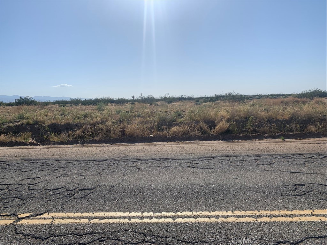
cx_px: 164
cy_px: 122
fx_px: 246
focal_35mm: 26
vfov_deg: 53.1
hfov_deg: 67.3
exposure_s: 1/5405
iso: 25
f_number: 1.8
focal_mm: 4.25
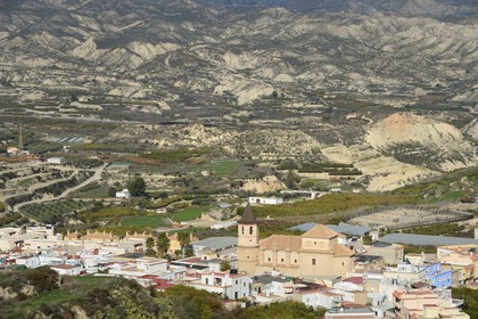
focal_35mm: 135
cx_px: 239
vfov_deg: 10.2
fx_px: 1792
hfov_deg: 15.2
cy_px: 160
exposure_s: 1/400
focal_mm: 135
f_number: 10
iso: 200
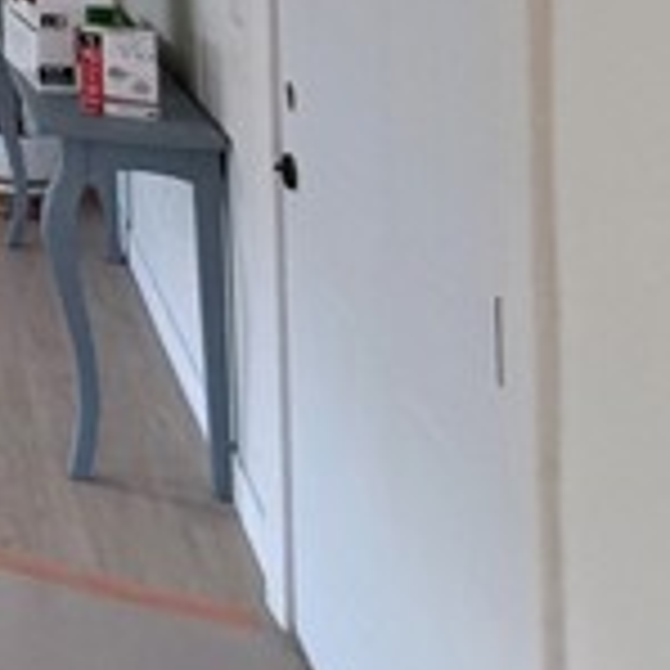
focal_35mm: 53
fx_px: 1161
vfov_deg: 26.4
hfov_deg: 19.4
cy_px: -243
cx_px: -652
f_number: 2.2
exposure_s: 1/120
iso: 200
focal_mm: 2.22
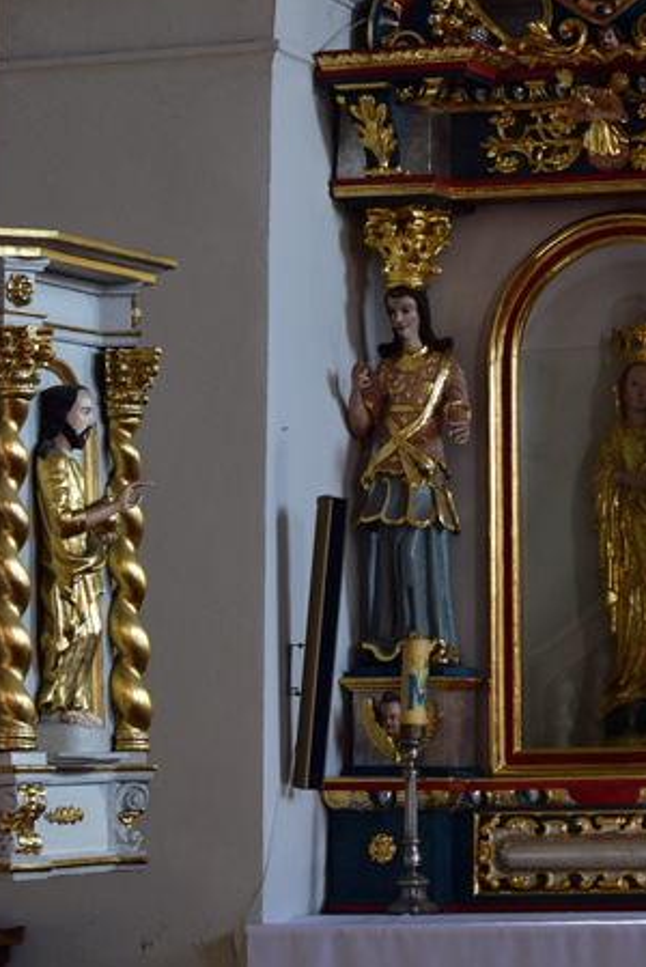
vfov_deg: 14.0
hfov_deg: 9.3
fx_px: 3947
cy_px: 394
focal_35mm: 147
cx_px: 553
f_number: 7.1
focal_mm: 55
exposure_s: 1/25
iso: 400
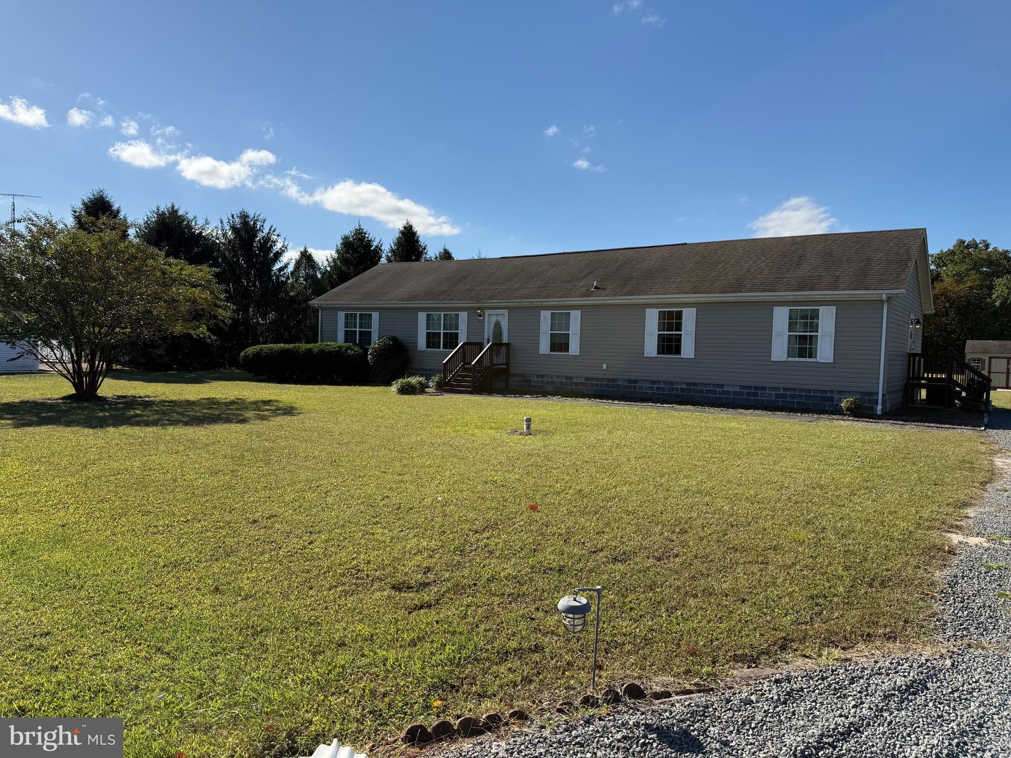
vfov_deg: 56.8
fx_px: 701
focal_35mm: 24
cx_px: 506
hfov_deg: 71.6
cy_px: 379
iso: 80
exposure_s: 1/5319
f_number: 1.78
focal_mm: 6.76
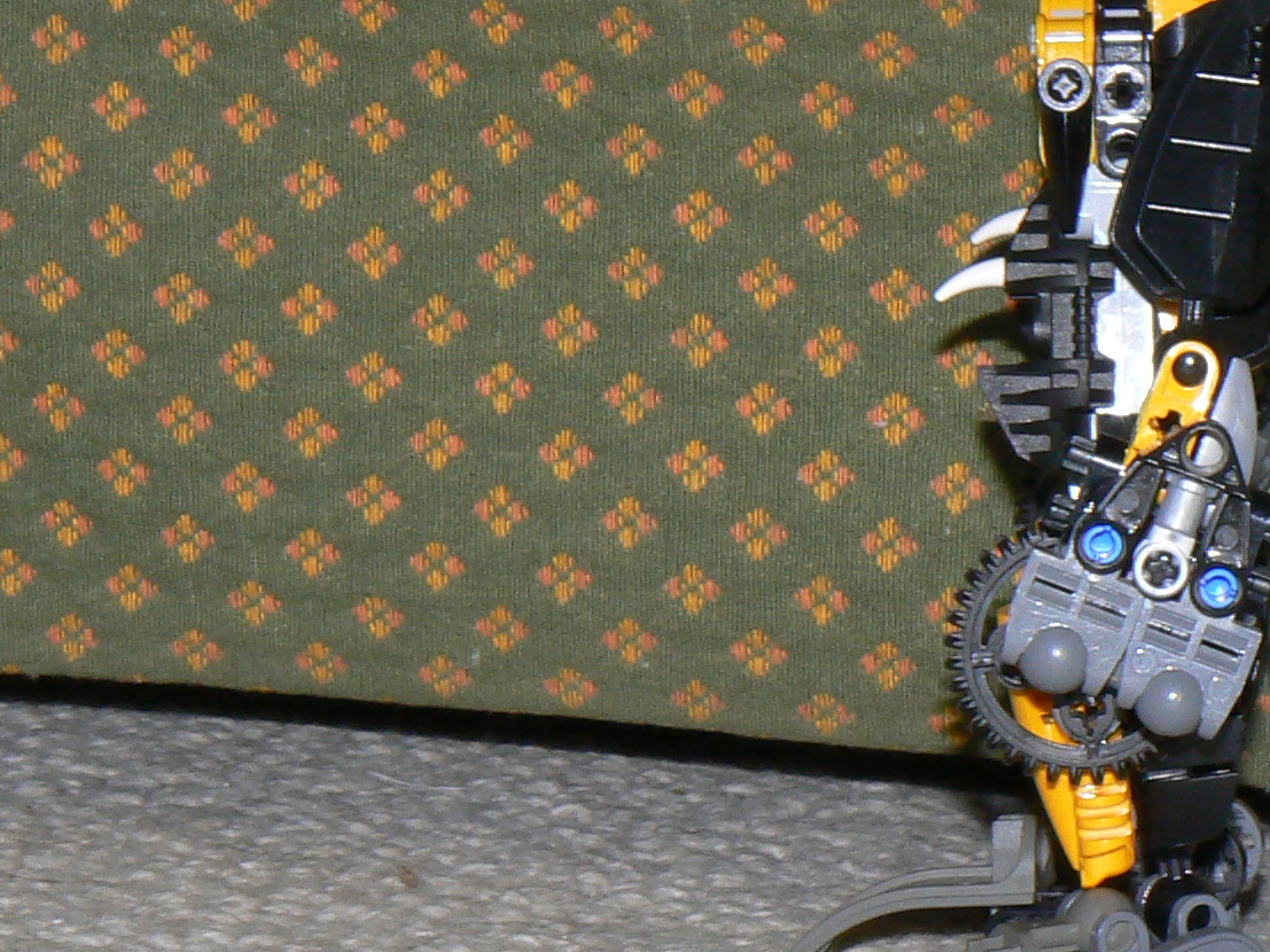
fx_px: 6346
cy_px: 169
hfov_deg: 11.3
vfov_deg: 8.6
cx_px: 1182
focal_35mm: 173
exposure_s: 1/30
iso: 100
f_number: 8
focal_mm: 11.4
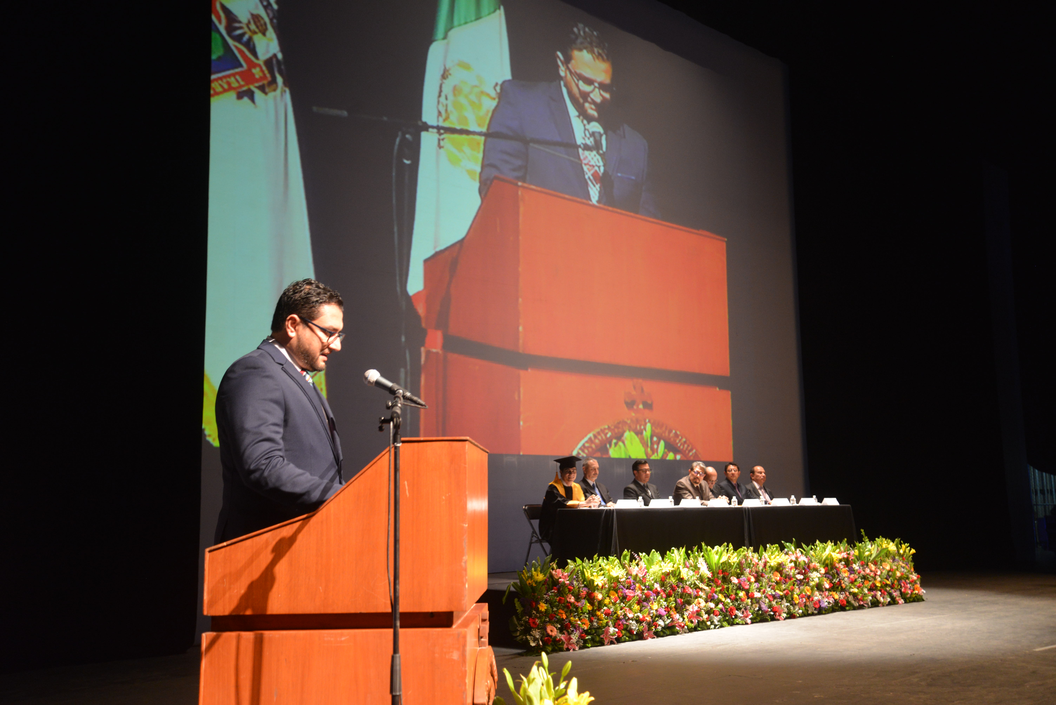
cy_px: 352
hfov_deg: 48.4
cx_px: 528
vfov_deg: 33.4
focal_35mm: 40
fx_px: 1174
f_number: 4.2
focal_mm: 40
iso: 1600
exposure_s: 1/15
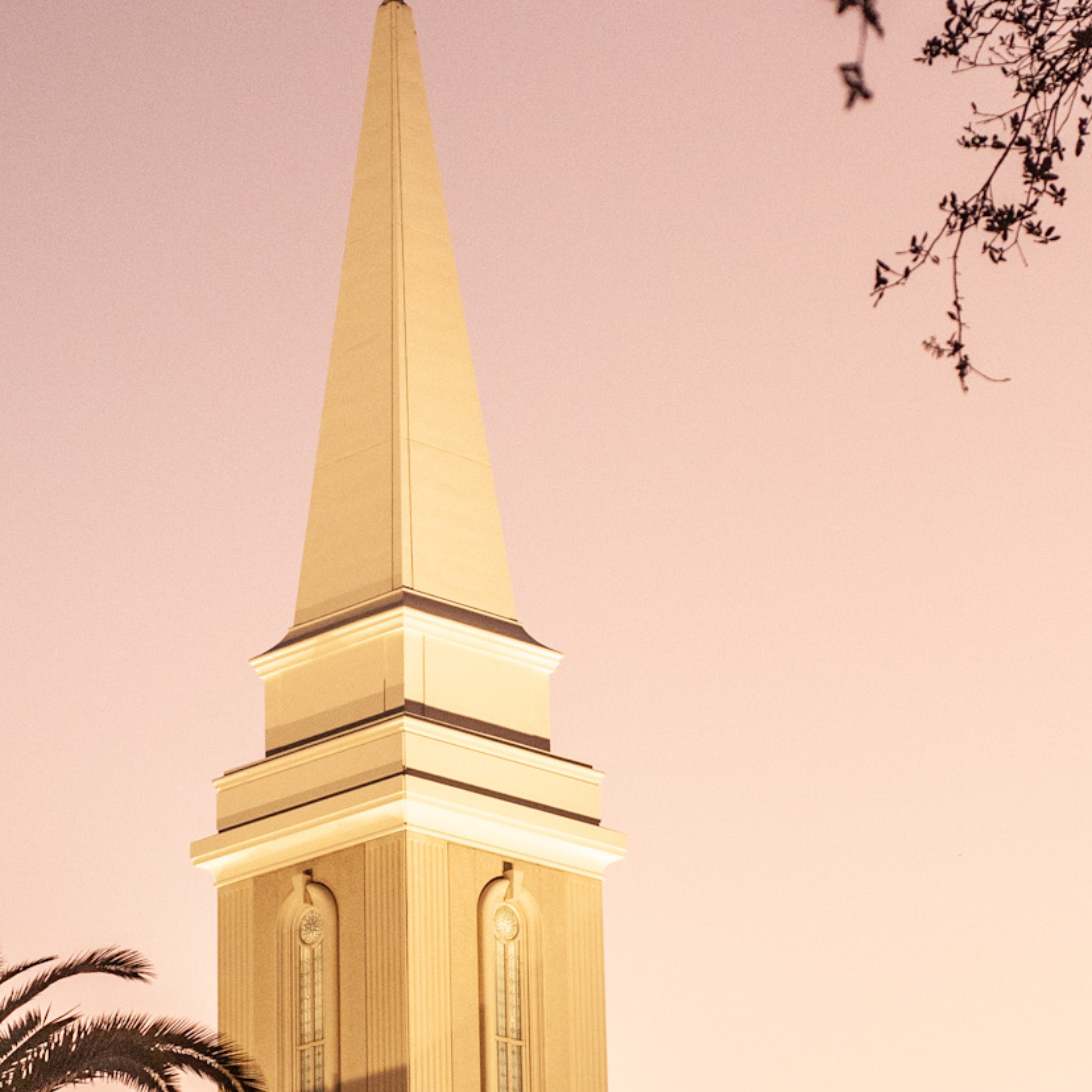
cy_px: 727
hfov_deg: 16.5
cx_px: 378
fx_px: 3747
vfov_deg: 16.5
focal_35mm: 105
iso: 1600
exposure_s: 1/200
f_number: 3.5
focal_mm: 50
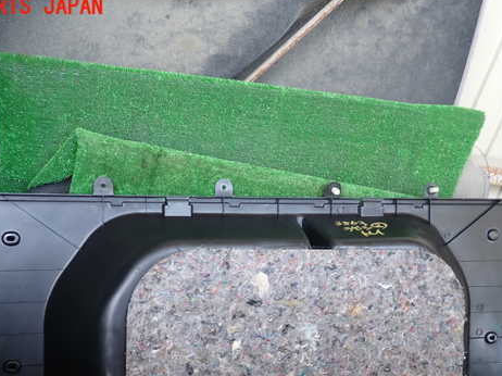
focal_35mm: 39
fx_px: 565
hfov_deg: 47.8
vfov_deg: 36.5
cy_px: 238
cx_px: 231
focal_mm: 5.4
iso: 160
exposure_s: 1/60
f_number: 2.3
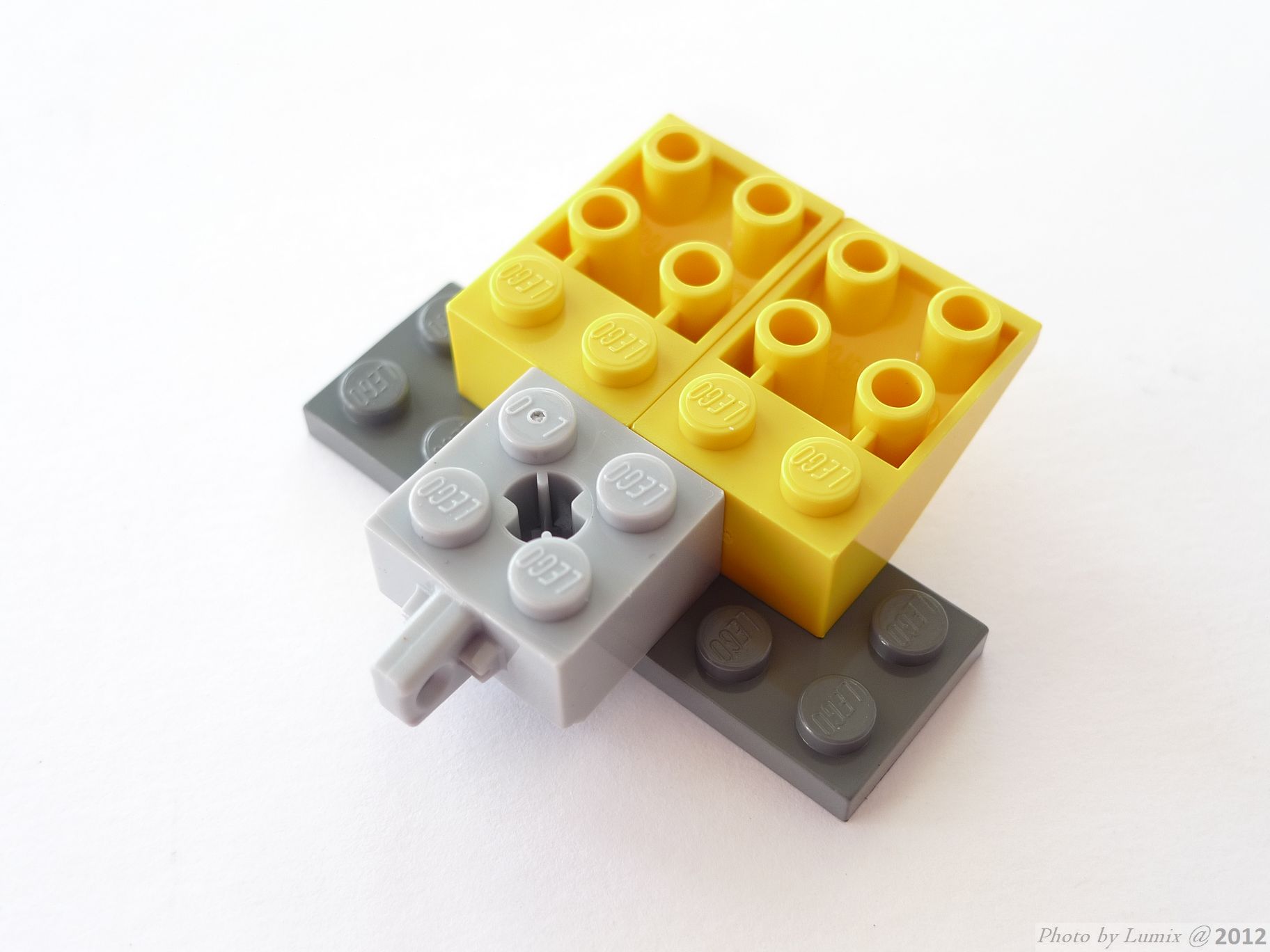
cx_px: 635
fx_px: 1614
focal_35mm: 44
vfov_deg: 32.9
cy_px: 476
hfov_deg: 42.9
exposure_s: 1/30
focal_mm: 9.3
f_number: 3.2
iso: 80
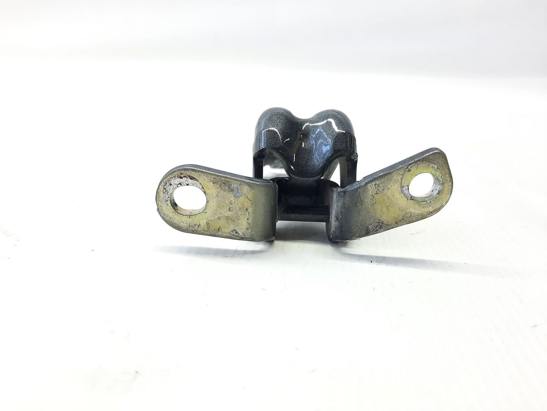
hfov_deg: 69.4
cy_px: 206
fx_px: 395
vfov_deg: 54.9
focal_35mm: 25
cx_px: 274
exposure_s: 1/50
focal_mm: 4.6
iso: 125
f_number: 2
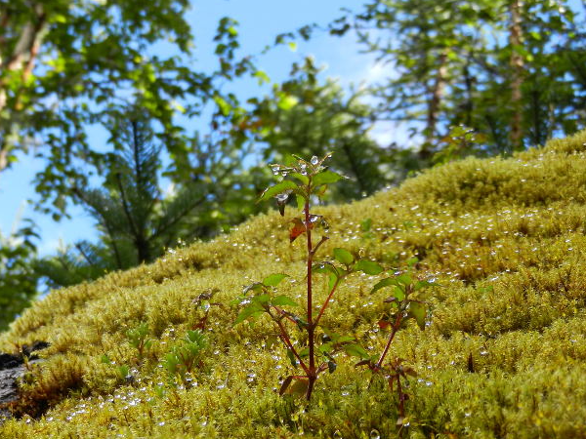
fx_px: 1354
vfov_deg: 18.4
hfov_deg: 24.4
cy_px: 282
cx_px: 246
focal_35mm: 80
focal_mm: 10.9
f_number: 4.5
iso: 160
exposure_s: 1/160
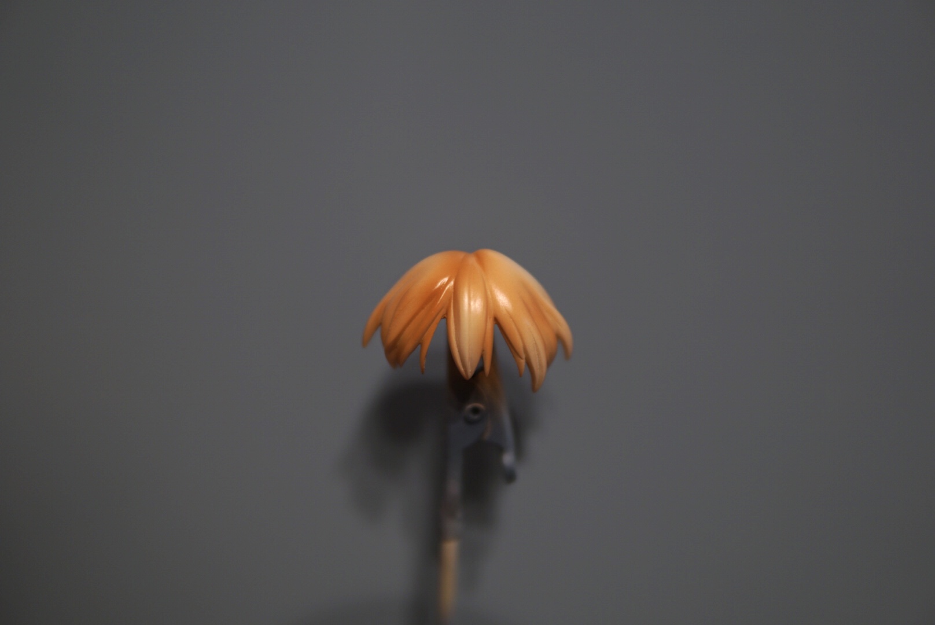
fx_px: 1170
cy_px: 312
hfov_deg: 43.6
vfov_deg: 29.9
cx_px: 468
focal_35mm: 45
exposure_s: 1/100
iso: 100
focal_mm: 30
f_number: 1.4
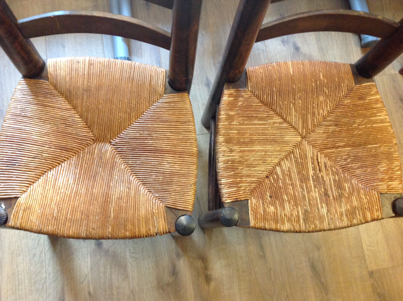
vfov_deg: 40.6
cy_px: 150
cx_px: 202
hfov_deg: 52.7
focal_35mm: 35
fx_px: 407
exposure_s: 1/15
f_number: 2.4
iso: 320
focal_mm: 4.28
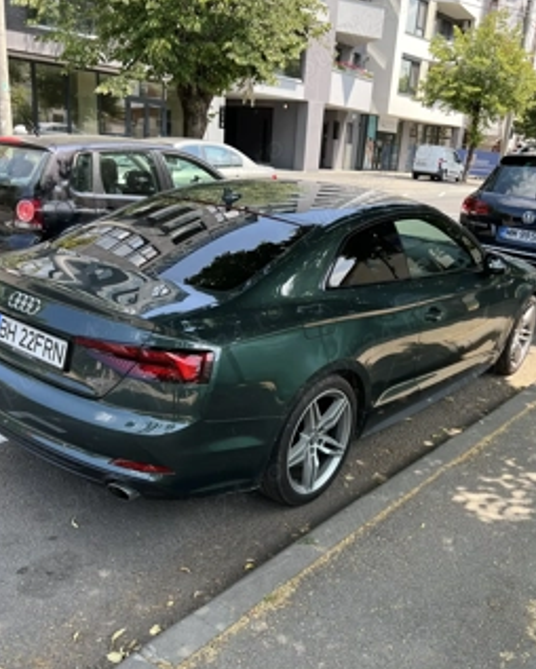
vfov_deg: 55.4
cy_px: 386
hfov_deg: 45.8
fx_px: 634
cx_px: 289
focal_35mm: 32
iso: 50
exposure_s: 1/674
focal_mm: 5.7
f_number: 1.5
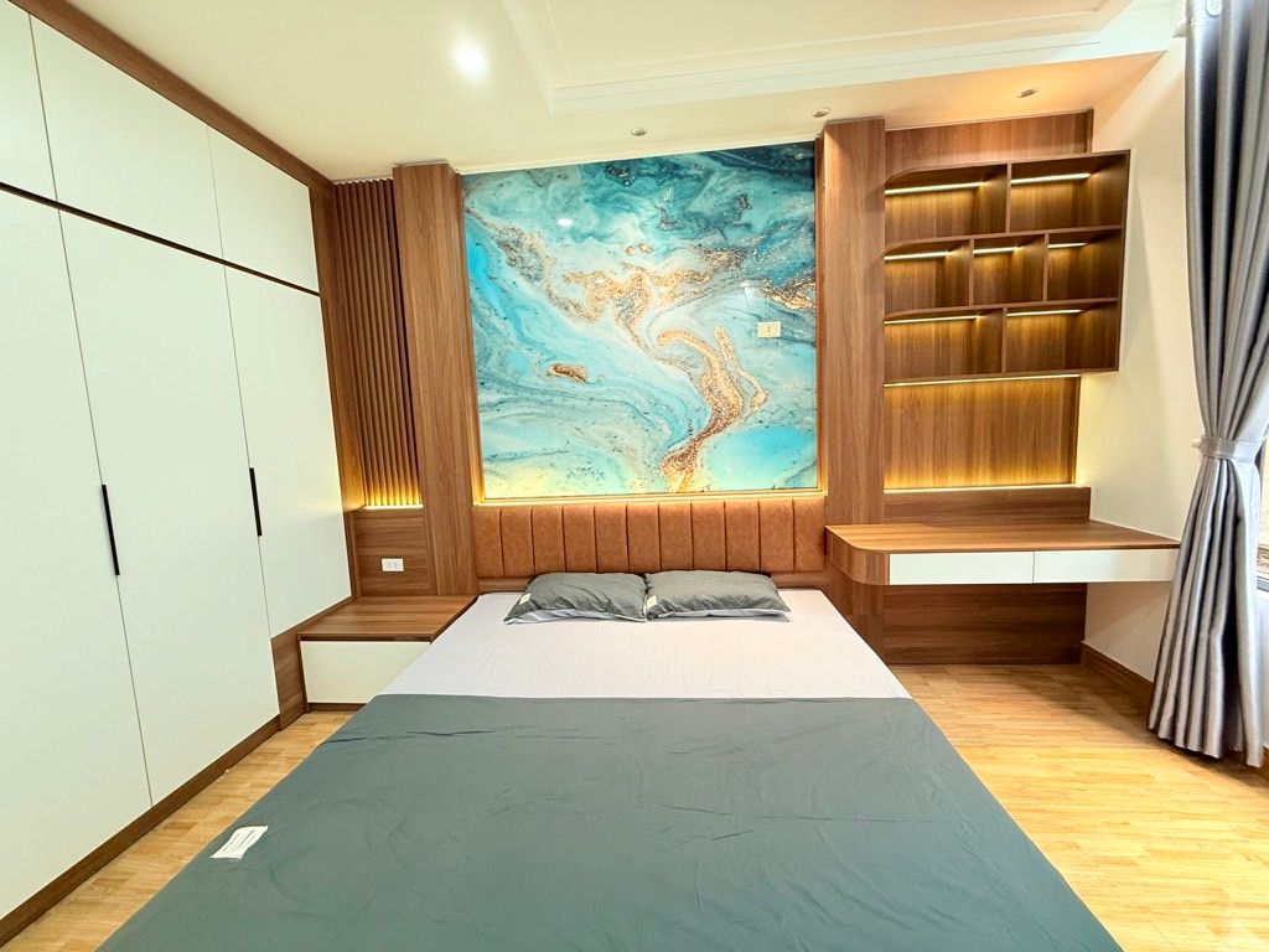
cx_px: 634
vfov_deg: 85.7
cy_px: 476
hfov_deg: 102.1
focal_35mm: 14
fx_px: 513
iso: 200
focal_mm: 2.22
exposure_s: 1/50
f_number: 2.2
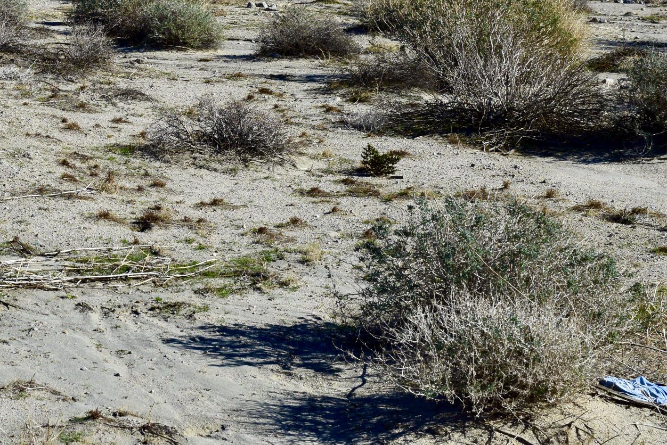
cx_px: 90
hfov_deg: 22.4
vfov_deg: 15.1
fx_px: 1649
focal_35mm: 89
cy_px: 0
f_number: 9
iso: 200
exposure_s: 1/800
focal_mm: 28
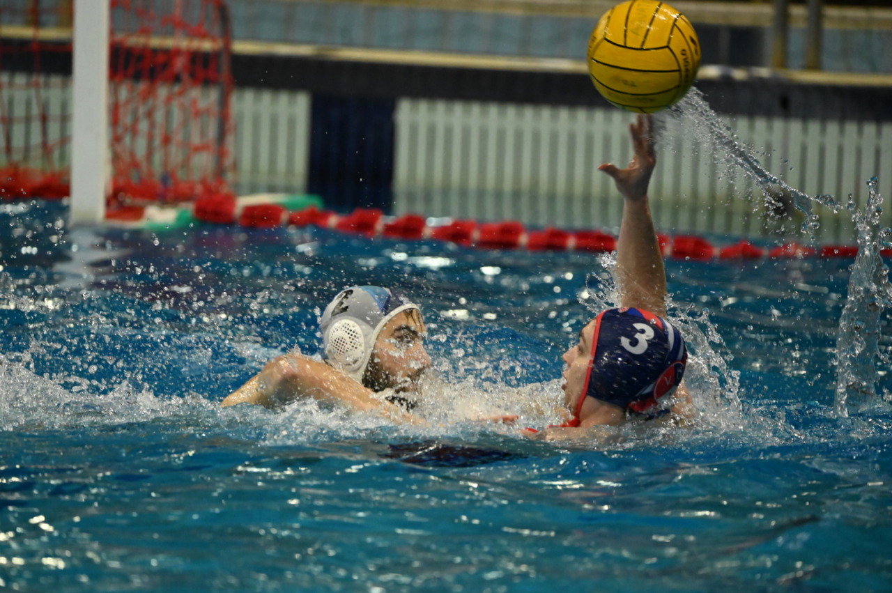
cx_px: 446
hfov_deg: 4.1
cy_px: 296
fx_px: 12378
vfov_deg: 2.7
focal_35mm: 500
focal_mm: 500
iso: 11400
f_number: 6
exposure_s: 1/800
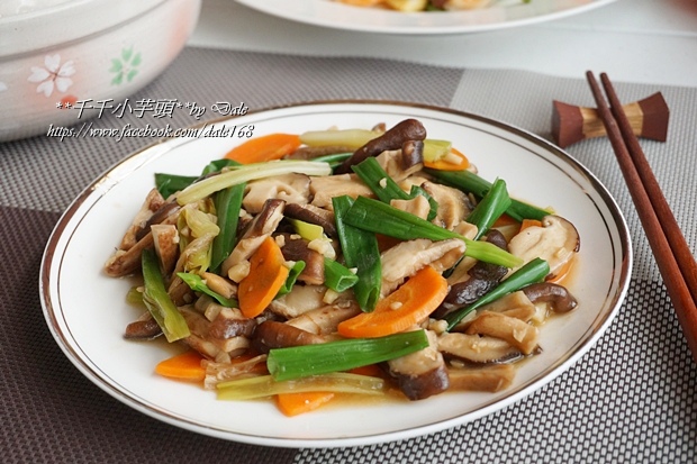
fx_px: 1248
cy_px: 232
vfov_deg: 21.1
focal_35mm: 64
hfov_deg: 31.2
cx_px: 348
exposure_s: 1/80
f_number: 5.6
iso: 800
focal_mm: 43
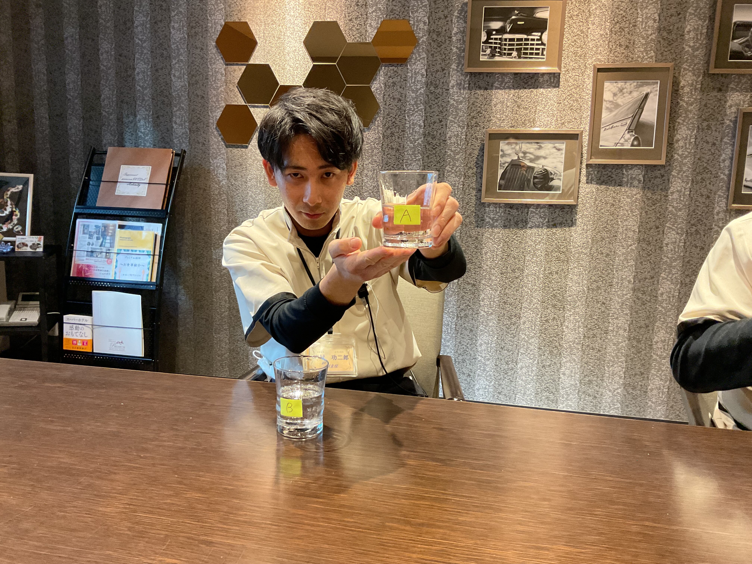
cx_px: 376
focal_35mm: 29
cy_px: 282
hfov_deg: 61.7
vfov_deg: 48.2
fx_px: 630
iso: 250
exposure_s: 1/60
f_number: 1.8
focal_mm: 3
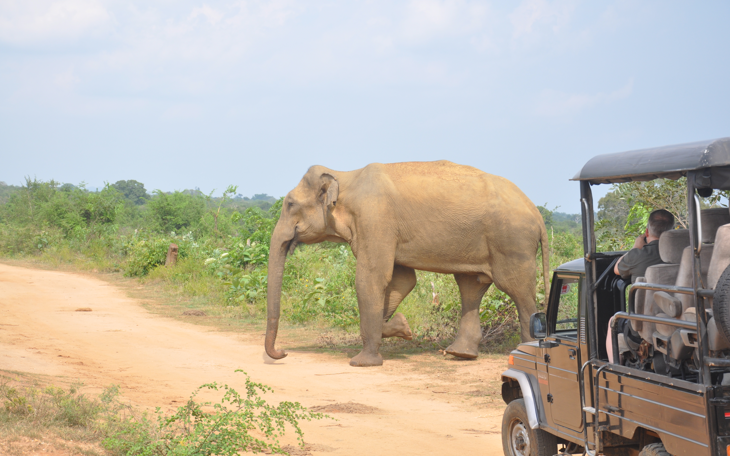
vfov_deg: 13.8
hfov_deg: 21.9
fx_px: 1890
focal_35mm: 95
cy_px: 220
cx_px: 364
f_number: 9
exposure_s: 1/320
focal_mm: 62
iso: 200
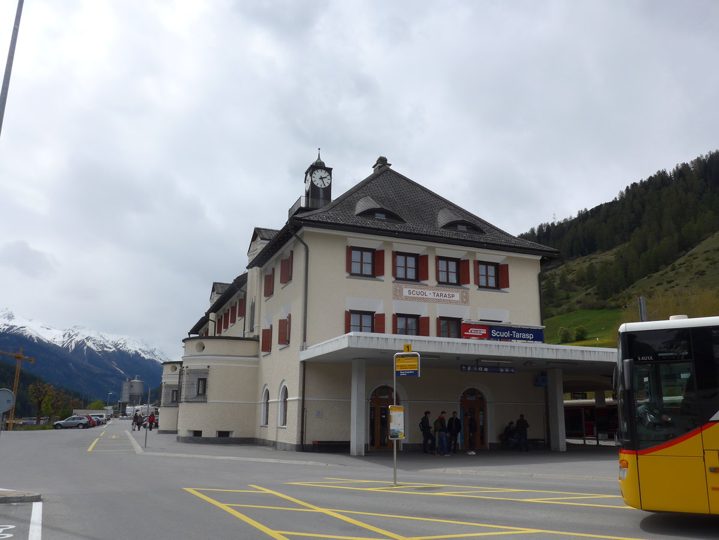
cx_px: 360
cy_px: 270
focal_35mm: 29
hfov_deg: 61.7
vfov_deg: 48.2
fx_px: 602
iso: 80
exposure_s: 1/1600
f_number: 3.5
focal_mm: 6
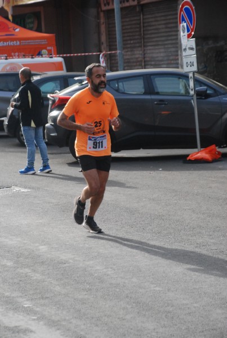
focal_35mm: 128
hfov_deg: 10.8
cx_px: 114
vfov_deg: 16.0
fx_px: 1200
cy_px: 169
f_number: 5.6
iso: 1000
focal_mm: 85
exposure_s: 1/800
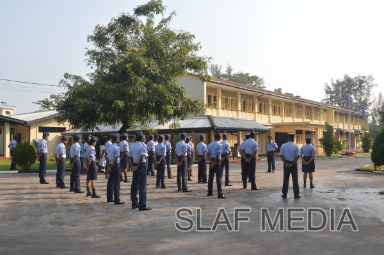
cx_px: 192
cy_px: 128
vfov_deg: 41.6
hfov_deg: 59.6
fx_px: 335
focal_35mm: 32
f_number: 11
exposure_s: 1/125
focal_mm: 21
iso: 200
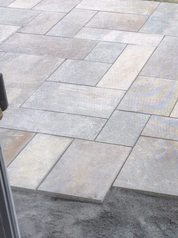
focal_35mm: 87
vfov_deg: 22.5
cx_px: 200
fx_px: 597
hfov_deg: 16.4
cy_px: 96
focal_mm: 4.28
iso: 64
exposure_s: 1/193
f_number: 2.4
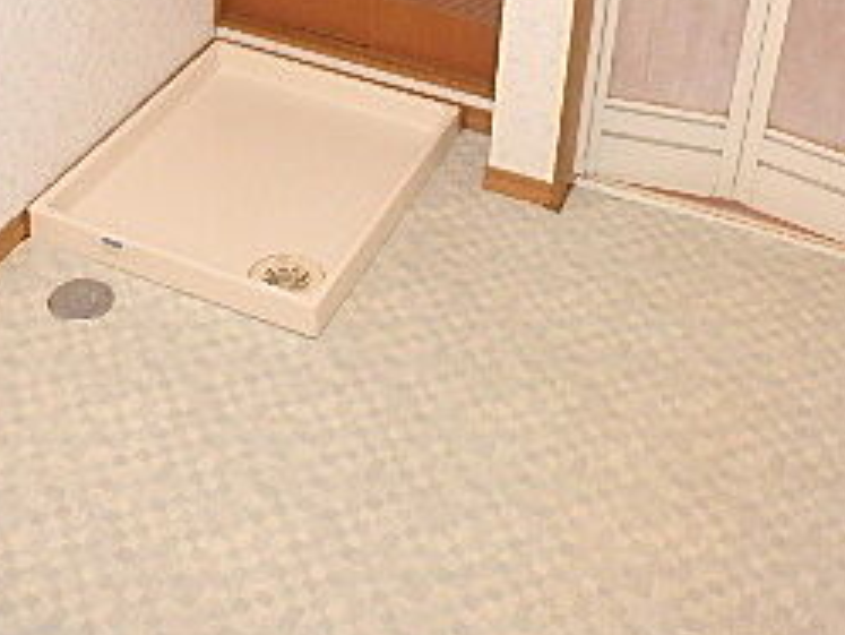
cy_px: -81
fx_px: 1319
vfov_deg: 25.0
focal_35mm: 54
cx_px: 383
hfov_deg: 35.5
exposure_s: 1/30
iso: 400
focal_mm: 3.7
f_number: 3.5
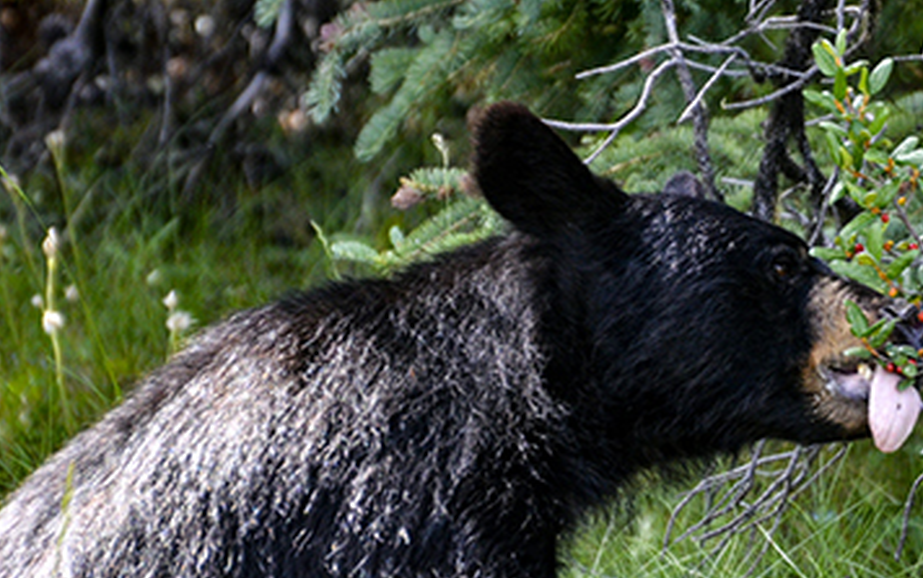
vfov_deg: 1.9
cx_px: 700
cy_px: 411
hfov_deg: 3.0
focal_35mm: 694
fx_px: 17468
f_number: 6.3
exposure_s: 1/640
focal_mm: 270
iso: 800
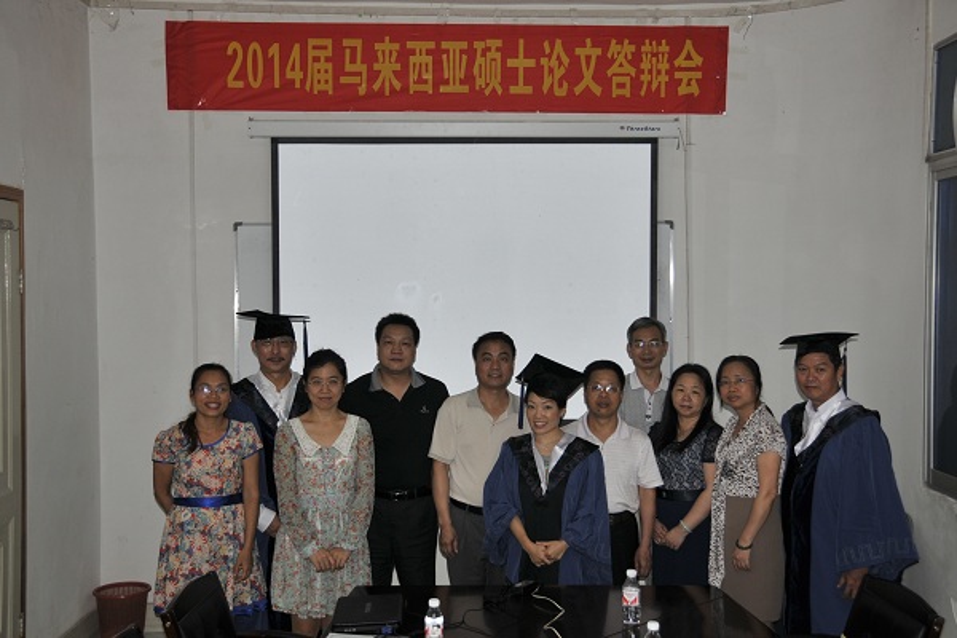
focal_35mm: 42
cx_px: 478
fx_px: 1116
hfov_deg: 46.4
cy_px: 319
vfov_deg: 31.9
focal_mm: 28
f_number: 4
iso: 200
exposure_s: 1/250
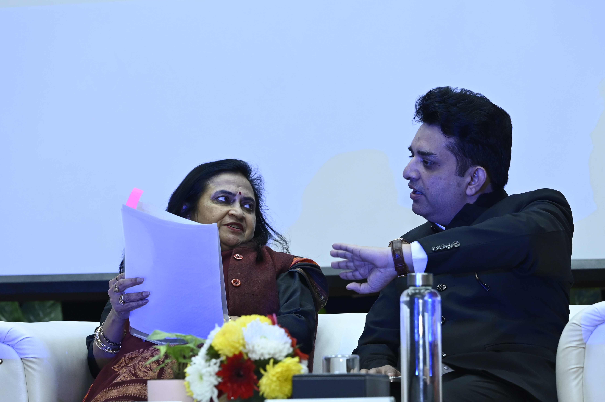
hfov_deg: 12.6
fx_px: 2737
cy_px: 267
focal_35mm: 163
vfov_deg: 8.4
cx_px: 312
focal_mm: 120
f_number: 5
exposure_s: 1/160
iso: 2000
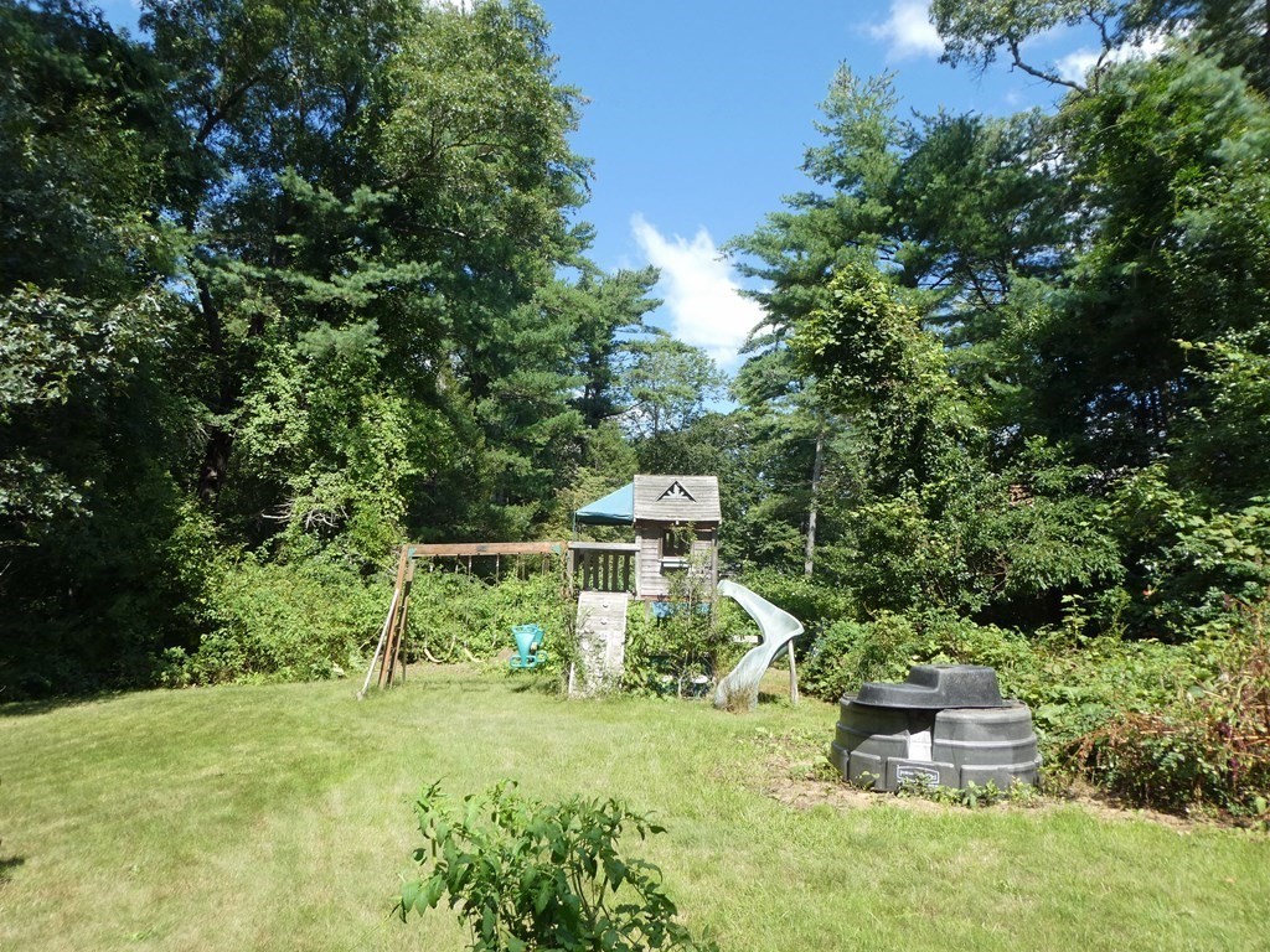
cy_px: 476
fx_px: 881
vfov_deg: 56.8
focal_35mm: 24
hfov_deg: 71.6
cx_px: 635
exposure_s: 1/400
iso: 80
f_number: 3.3
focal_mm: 4.3
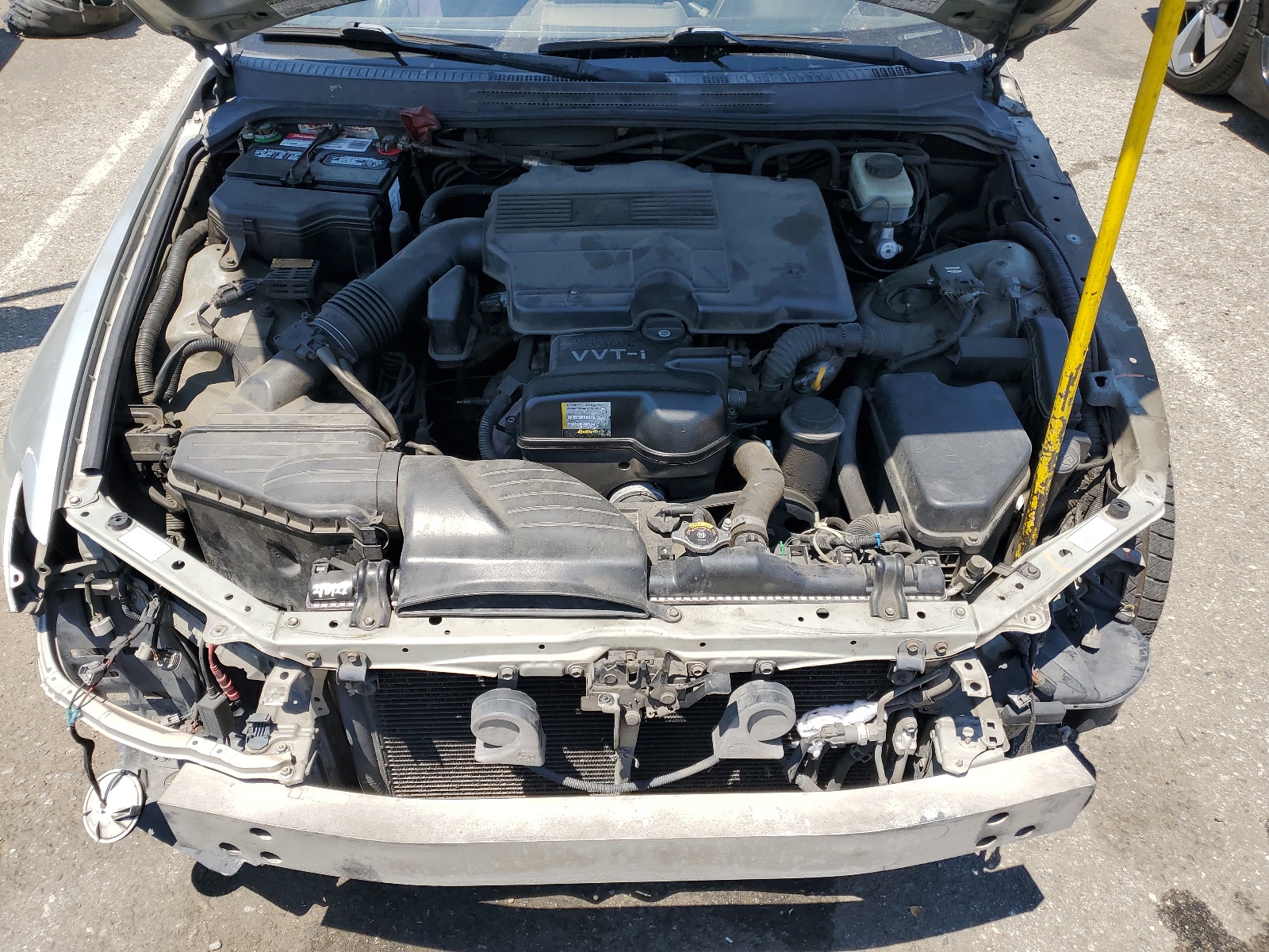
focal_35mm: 26
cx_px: 634
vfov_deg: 53.1
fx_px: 953
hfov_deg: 67.3
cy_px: 476
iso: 50
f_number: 1.5
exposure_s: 1/1667
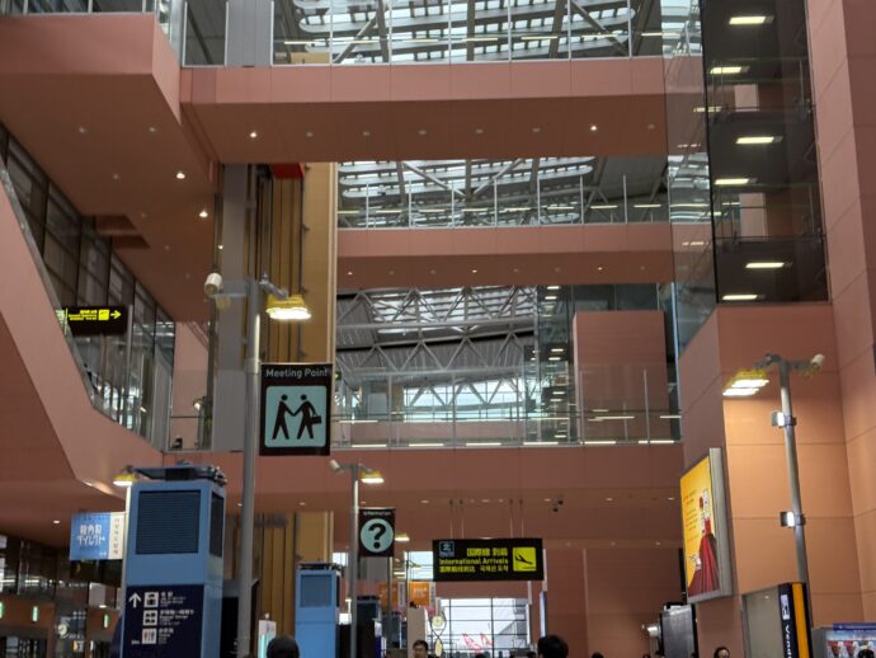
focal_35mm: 48
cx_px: 438
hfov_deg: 39.6
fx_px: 1215
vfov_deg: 30.3
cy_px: 329
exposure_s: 1/120
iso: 125
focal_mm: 6.76
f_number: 1.78
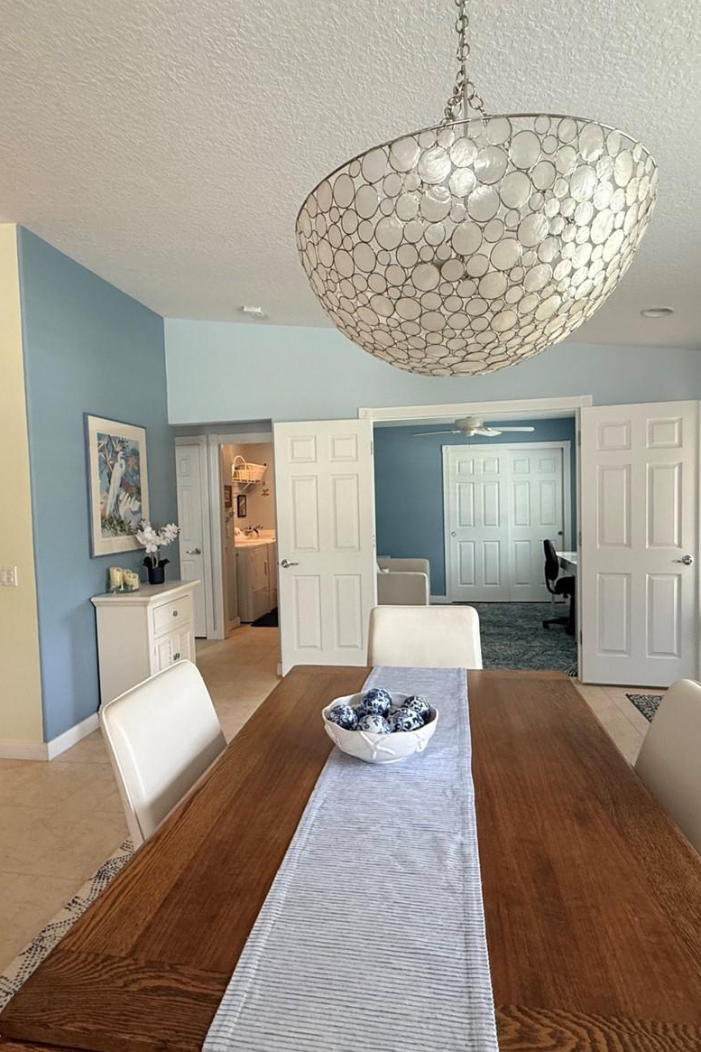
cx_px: 342
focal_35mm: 20
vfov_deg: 84.0
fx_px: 584
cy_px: 529
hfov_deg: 61.9
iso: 250
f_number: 2.2
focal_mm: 2.22
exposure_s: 1/120
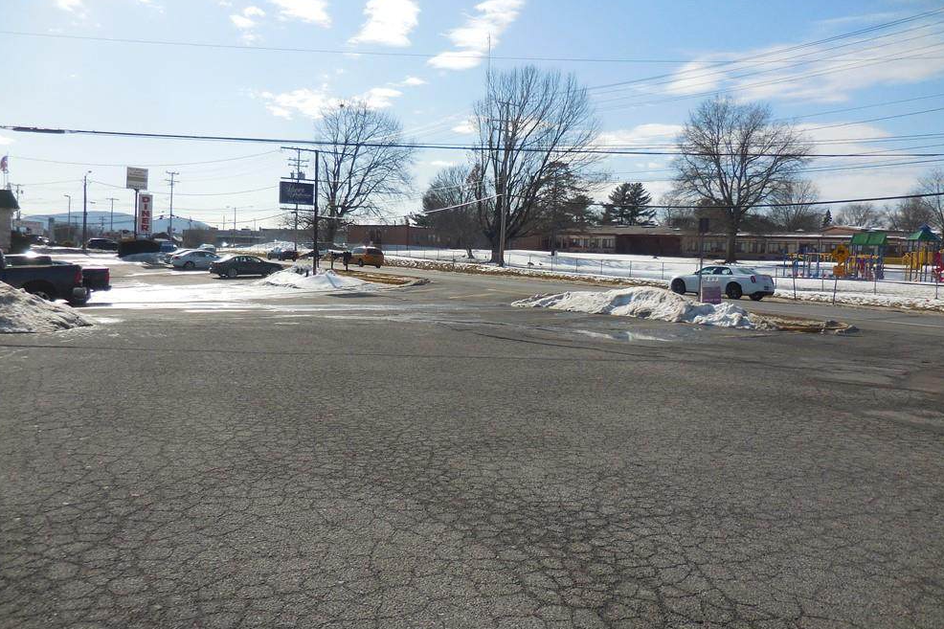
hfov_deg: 67.4
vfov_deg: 47.9
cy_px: 299
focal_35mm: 27
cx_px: 465
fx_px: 708
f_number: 6.6
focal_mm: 4.5
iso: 125
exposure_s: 1/800
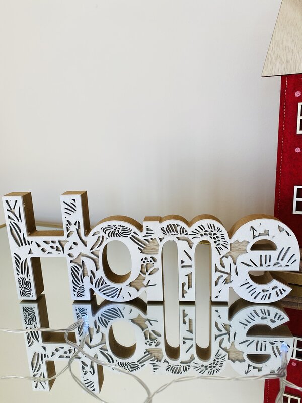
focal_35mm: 26
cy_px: 202
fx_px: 302
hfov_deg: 53.1
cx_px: 151
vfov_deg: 67.3
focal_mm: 4.25
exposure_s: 1/100
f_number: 1.8
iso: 40
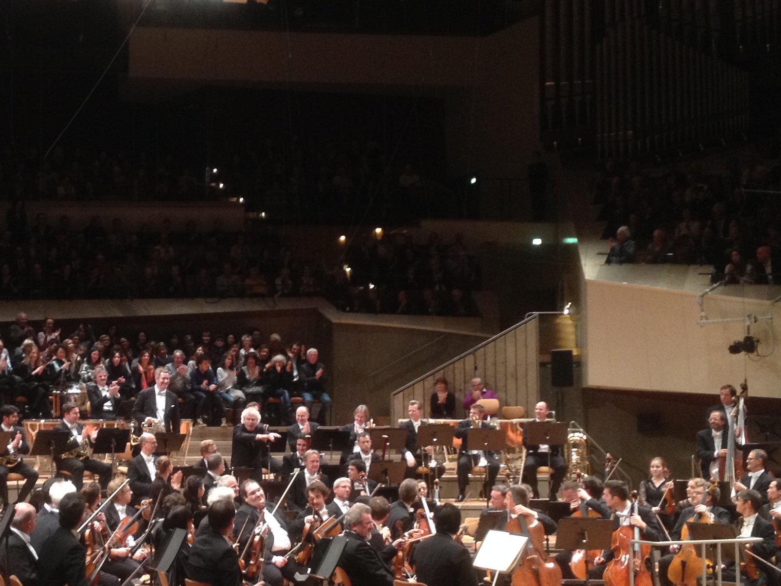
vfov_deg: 20.4
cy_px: 325
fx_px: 1624
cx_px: 196
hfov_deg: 26.7
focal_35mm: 72
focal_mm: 4.28
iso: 125
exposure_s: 1/20
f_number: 2.4
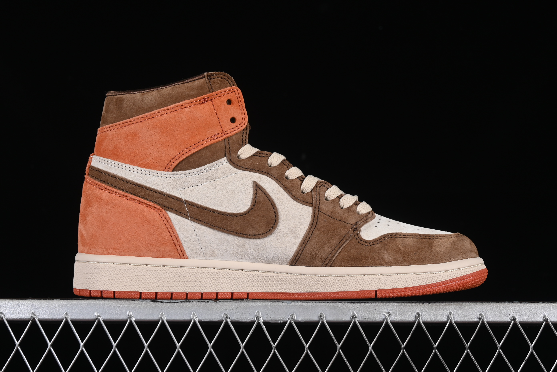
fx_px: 1160
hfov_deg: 27.0
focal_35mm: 75
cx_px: 278
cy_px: 186
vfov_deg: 18.2
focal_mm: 50
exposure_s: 1/80
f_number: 8
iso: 160
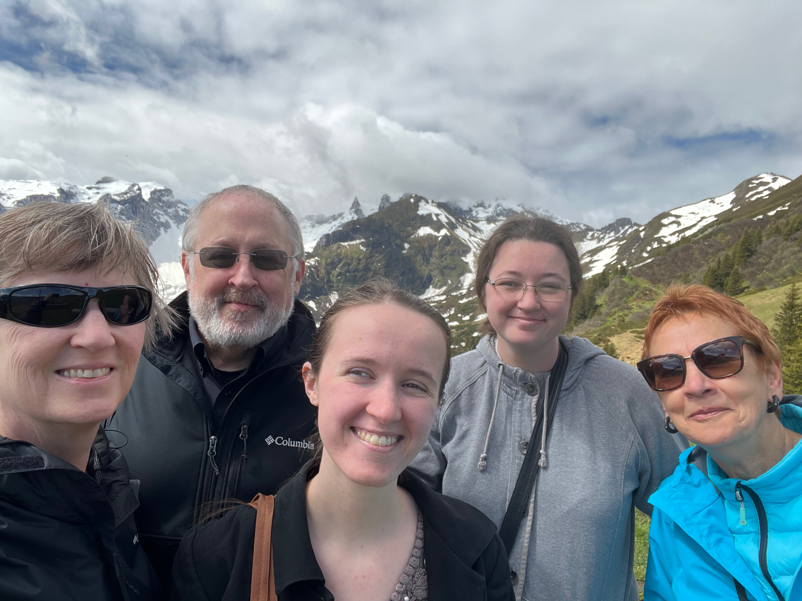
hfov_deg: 73.9
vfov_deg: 58.9
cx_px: 401
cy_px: 300
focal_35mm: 23
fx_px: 533
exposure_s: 1/607
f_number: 2.2
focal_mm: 2.71
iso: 32
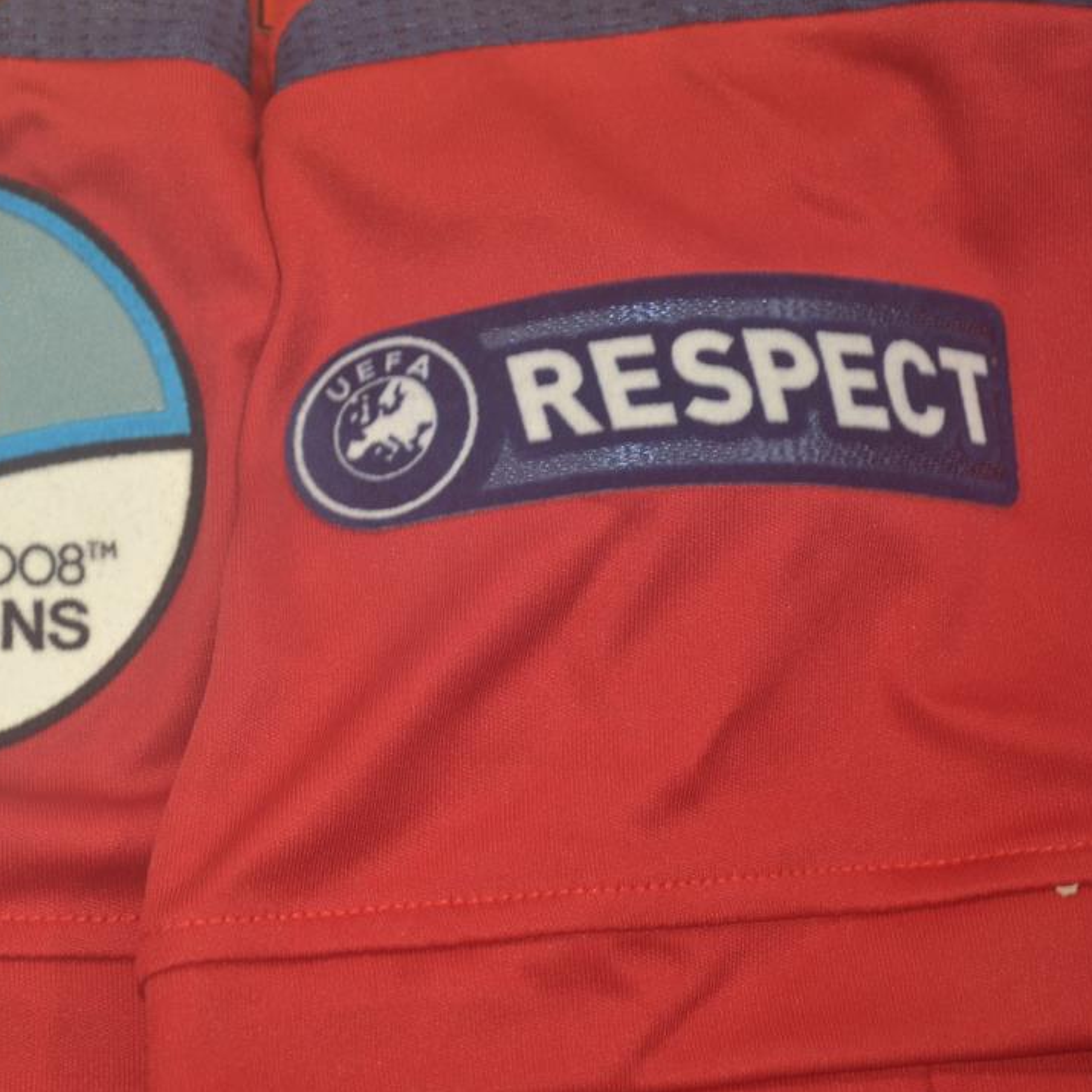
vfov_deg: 20.0
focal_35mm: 87
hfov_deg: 19.9
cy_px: 547
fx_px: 3092
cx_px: 298
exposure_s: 1/60
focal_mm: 45
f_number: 5.3
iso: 200
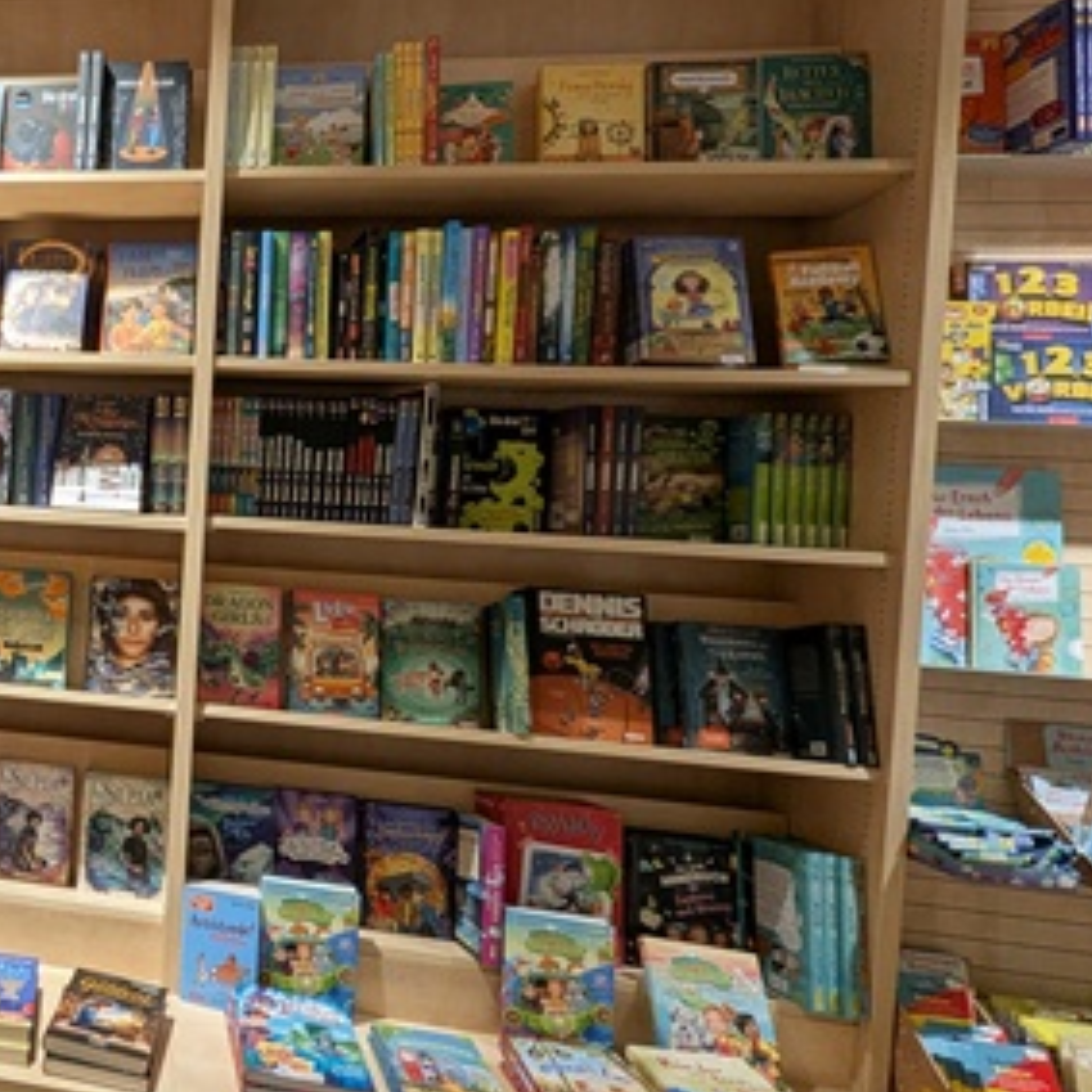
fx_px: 928
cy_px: 459
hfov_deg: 46.4
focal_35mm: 26
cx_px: -89
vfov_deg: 60.6
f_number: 2.2
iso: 64
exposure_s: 1/58
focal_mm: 1.95
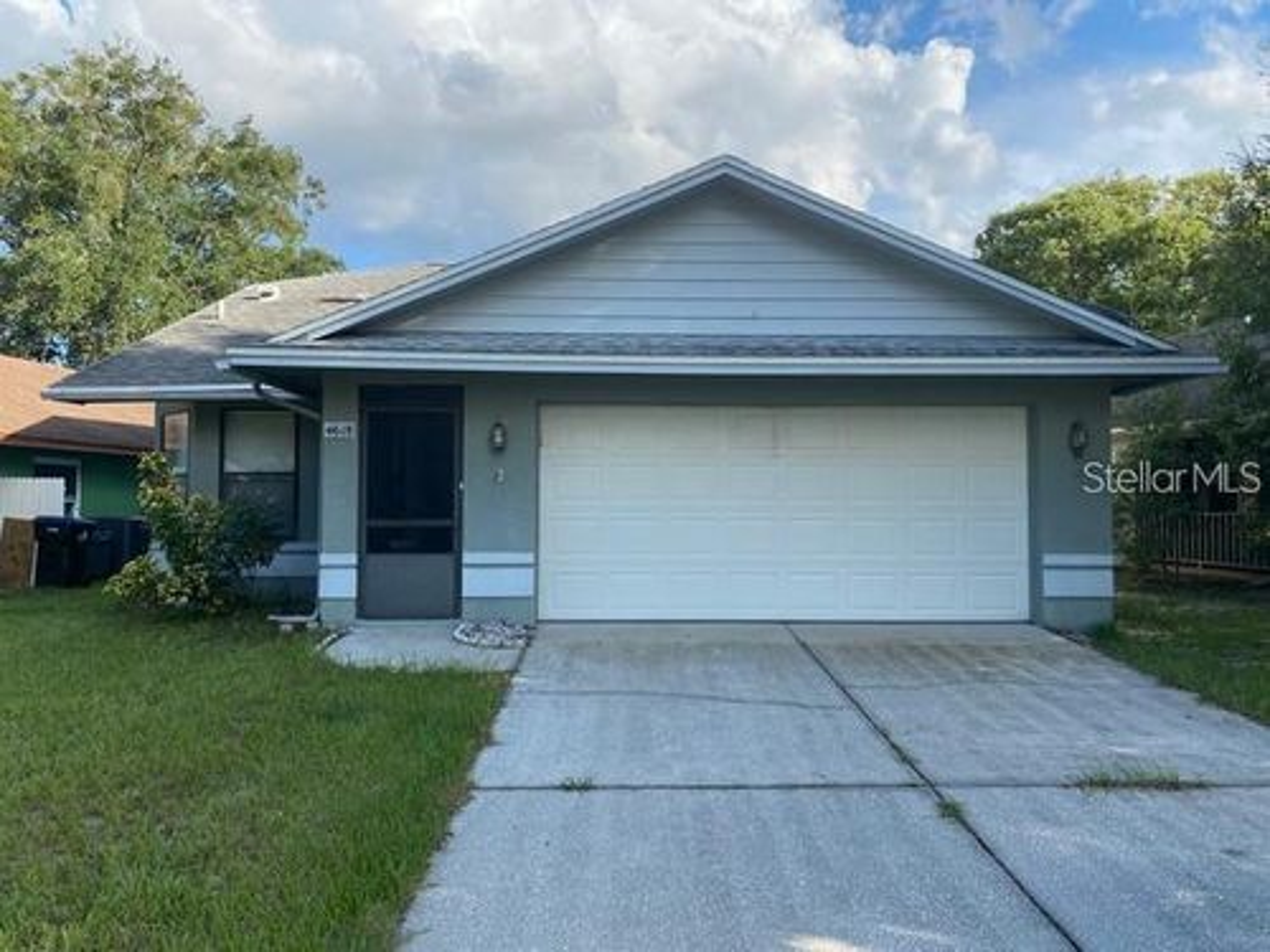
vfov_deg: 53.1
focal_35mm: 26
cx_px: 635
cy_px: 476
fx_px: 954
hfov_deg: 67.3
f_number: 1.8
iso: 32
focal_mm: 4.25
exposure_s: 1/1063
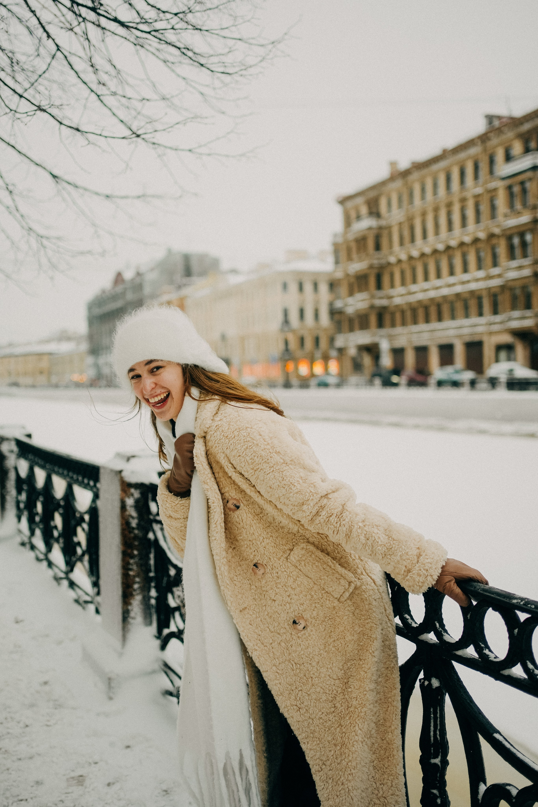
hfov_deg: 37.9
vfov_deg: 54.4
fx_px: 785
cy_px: 404
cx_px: 269
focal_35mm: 35
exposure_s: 1/500
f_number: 2
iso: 250
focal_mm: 35
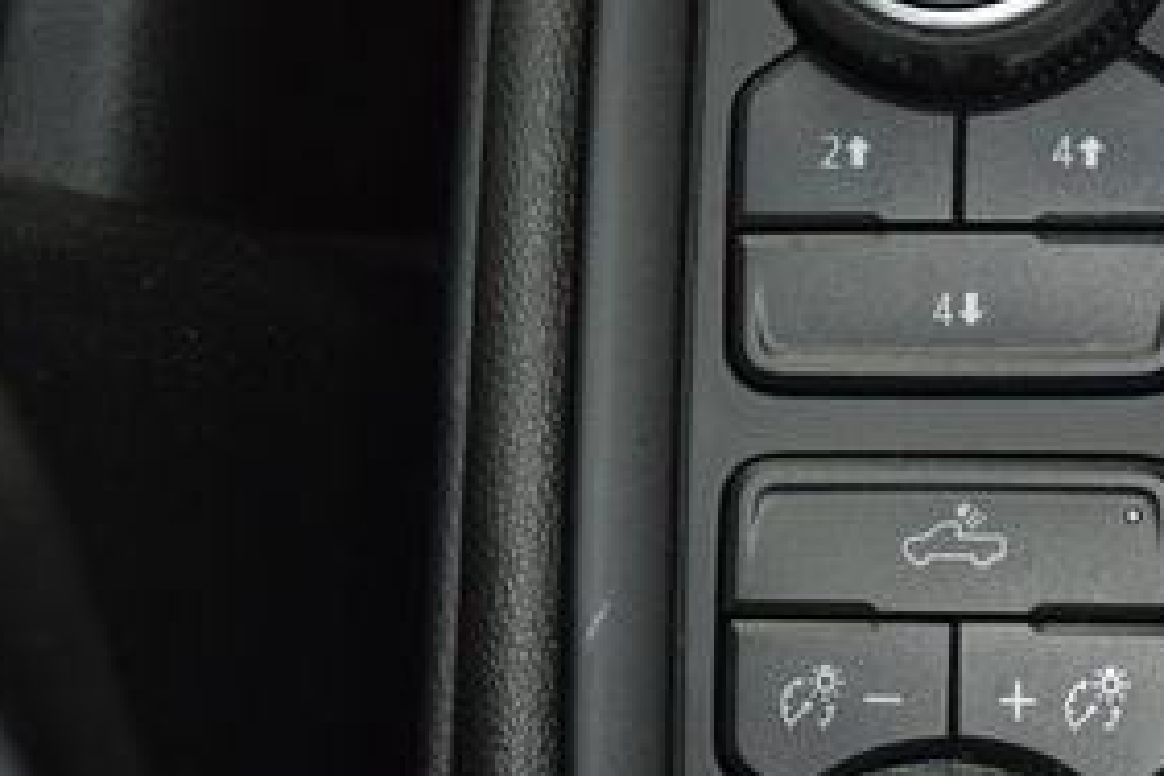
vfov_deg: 11.5
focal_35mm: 119
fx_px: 3852
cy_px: 415
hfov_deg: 17.0
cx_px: 962
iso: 560
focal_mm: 35
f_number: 4.2
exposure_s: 1/50
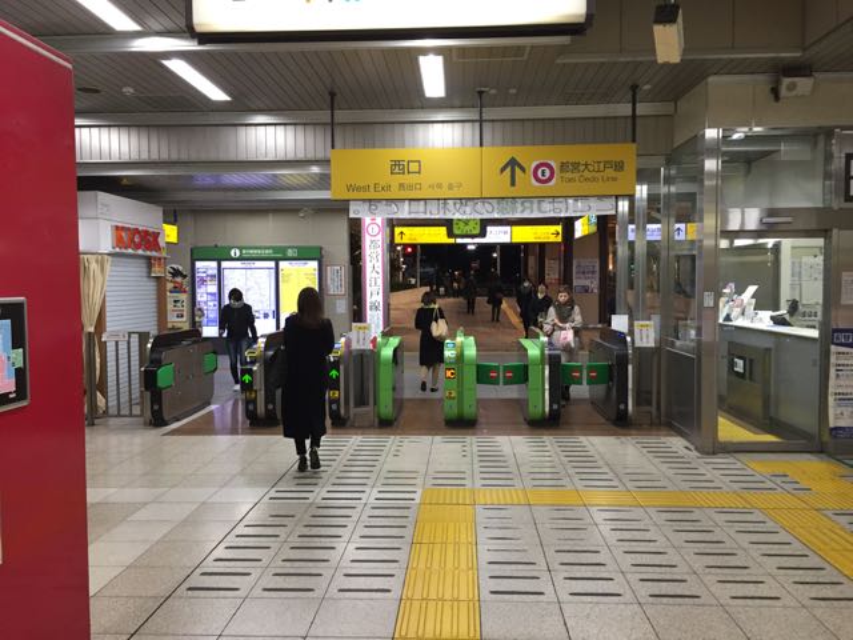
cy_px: 320
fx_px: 715
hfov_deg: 61.7
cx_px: 426
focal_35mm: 29
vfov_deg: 48.2
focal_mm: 4.15
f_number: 2.2
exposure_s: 1/30
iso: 50
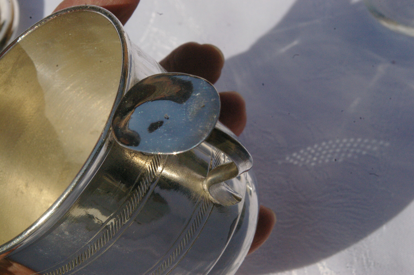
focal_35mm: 39
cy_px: 138
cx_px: 207
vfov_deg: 34.1
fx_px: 448
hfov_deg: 49.6
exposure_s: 1/1000
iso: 1600
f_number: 13
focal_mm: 26
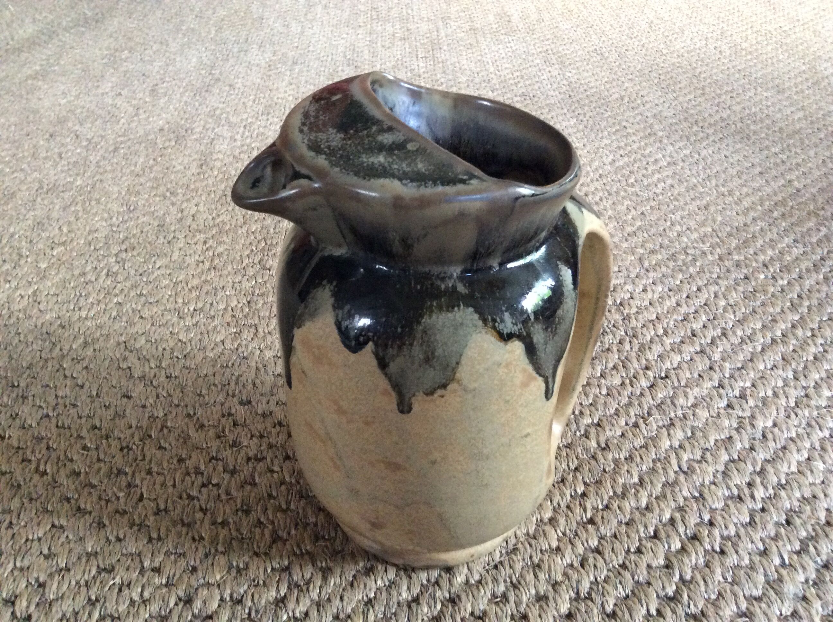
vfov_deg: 44.1
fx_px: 769
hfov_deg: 56.9
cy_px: 311
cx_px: 416
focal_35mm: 32
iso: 250
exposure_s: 1/25
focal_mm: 3.3
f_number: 2.4
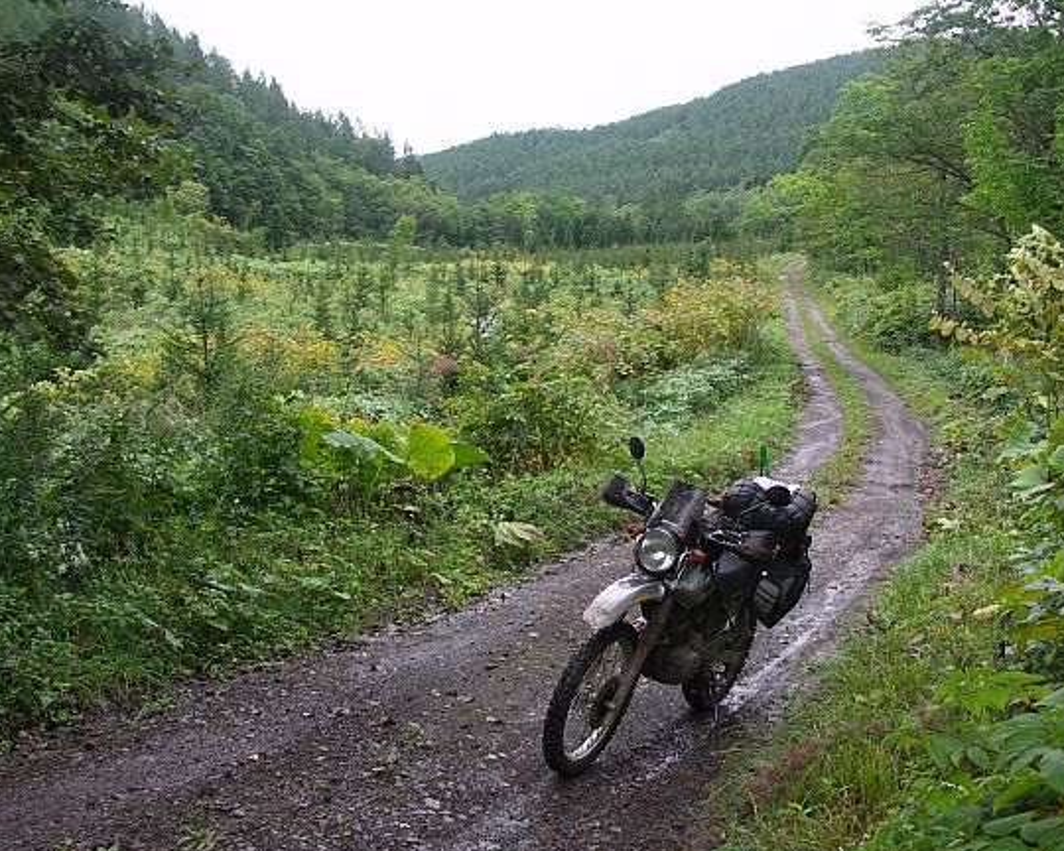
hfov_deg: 49.0
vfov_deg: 40.1
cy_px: 469
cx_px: 583
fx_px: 1165
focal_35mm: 37
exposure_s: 1/80
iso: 50
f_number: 3.2
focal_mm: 8.4
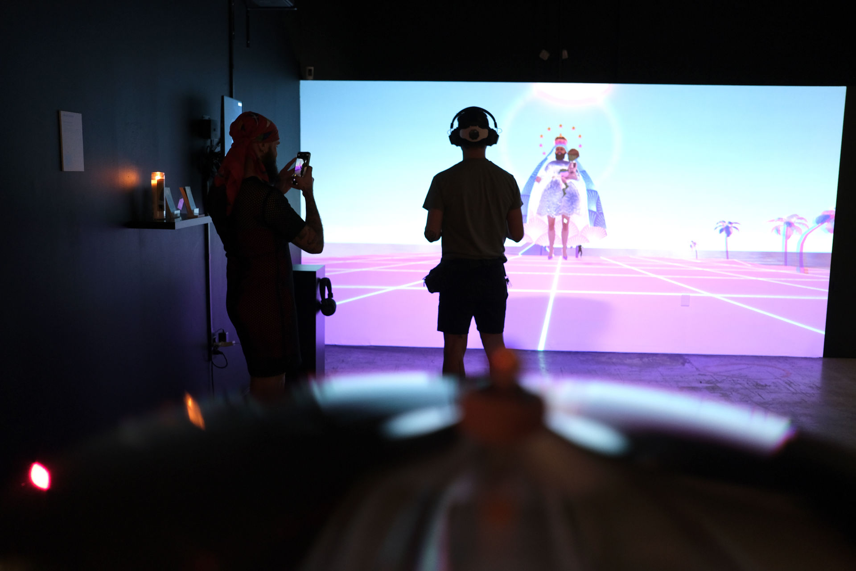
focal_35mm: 35
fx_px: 832
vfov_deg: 37.9
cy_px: 286
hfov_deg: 54.4
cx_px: 428
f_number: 2
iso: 800
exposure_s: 1/60
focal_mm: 23
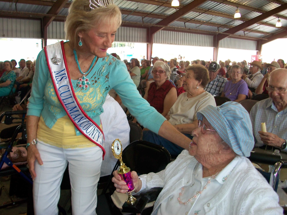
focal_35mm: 34
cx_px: 144
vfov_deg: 41.8
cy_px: 108
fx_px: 282
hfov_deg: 54.0
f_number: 2.8
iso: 80
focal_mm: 5.7
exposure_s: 1/100
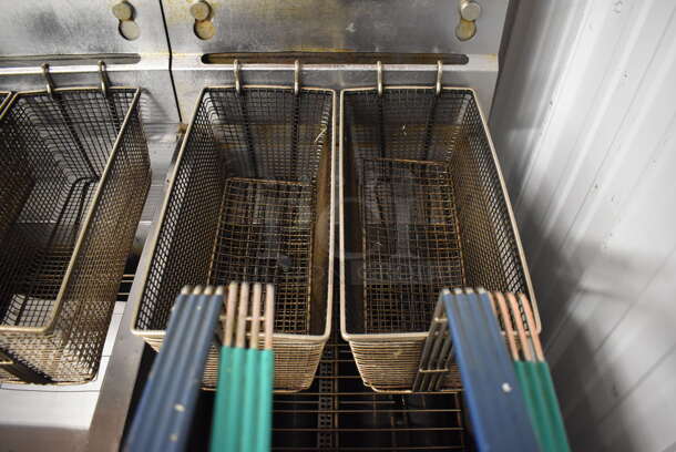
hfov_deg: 67.3
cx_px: 338
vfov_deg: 48.0
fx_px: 507
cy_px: 226
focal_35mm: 27
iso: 4500
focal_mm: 18
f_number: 3.5
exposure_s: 1/125
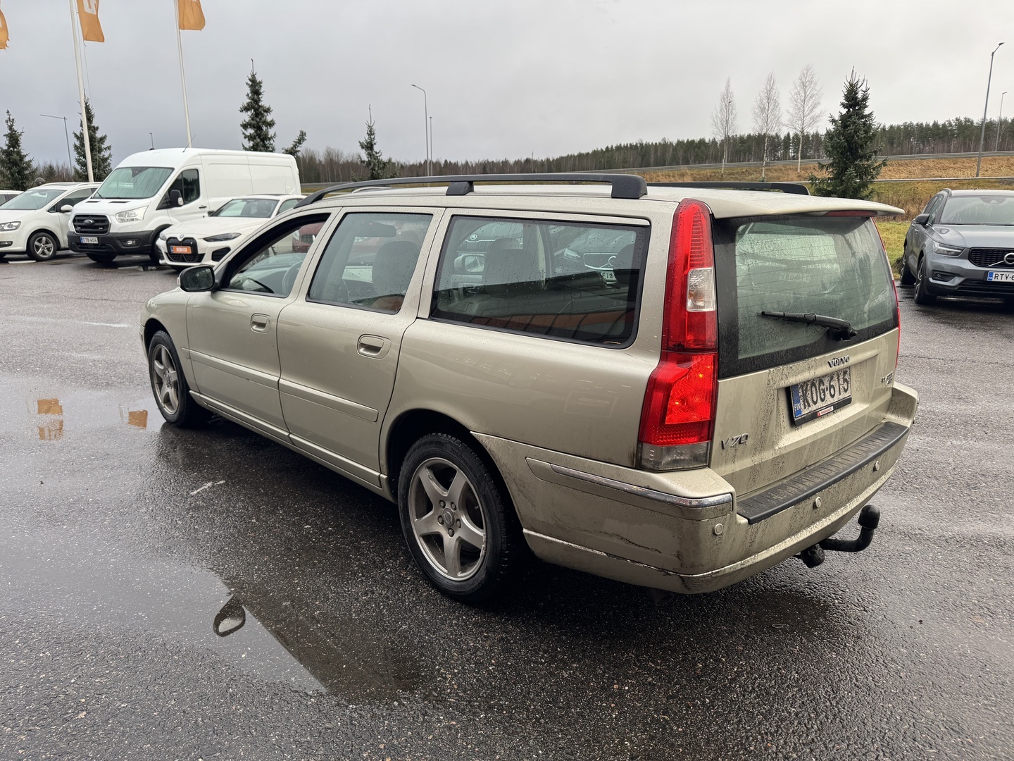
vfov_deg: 56.8
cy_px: 380
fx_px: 703
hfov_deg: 71.6
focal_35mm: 24
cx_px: 507
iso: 64
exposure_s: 1/121
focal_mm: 6.76
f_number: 1.78
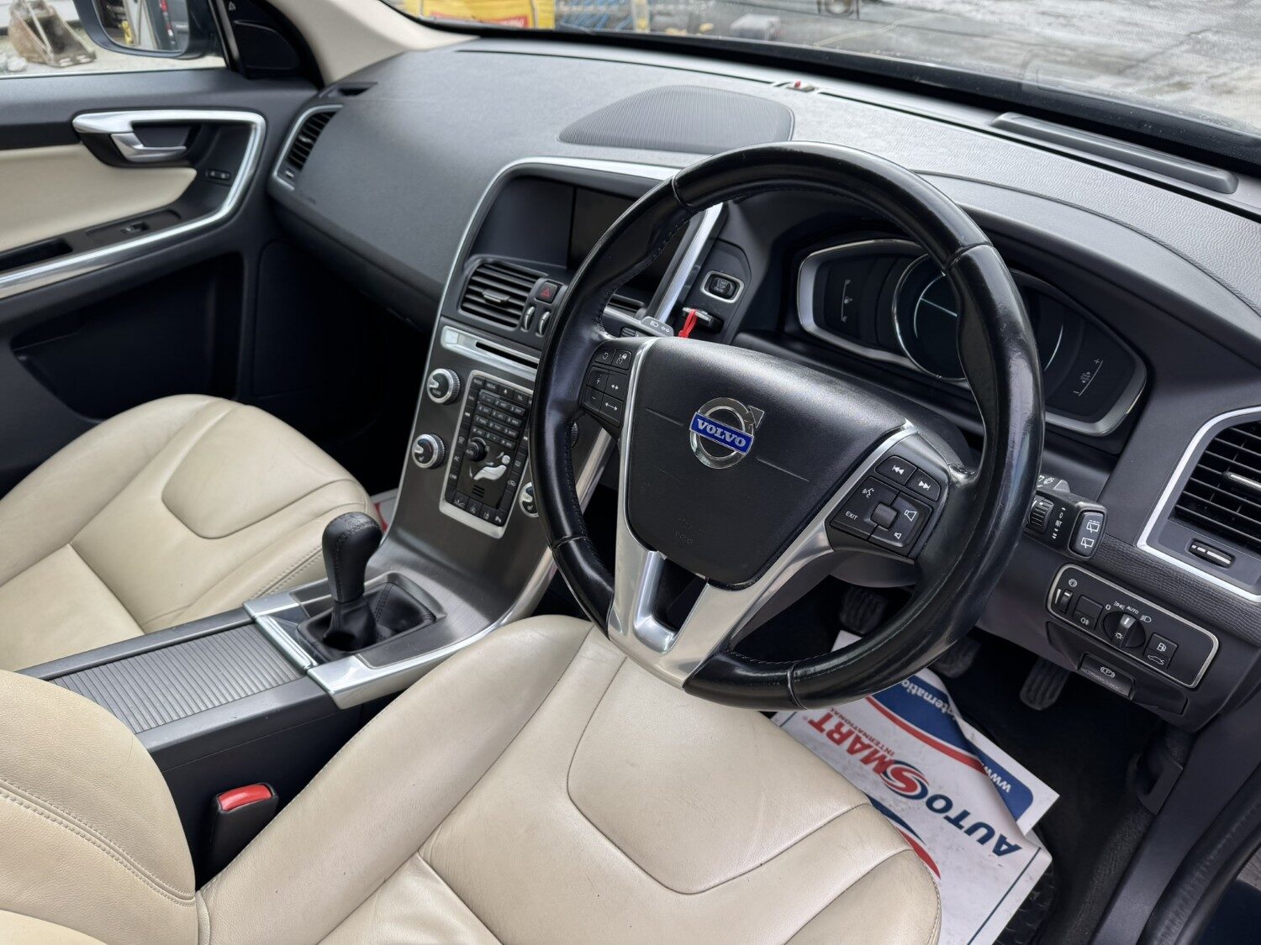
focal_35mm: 24
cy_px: 472
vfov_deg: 56.8
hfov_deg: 71.6
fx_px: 874
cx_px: 630
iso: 80
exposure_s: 1/325
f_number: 1.78
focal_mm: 6.76
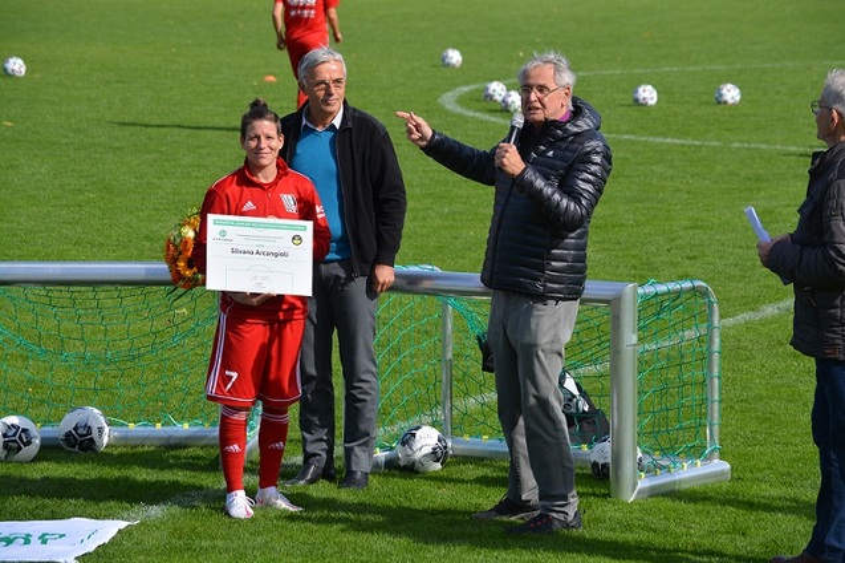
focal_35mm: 202
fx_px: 4750
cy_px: 282
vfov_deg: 6.8
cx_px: 422
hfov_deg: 10.2
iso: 200
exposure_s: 1/800
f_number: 7.1
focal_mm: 135
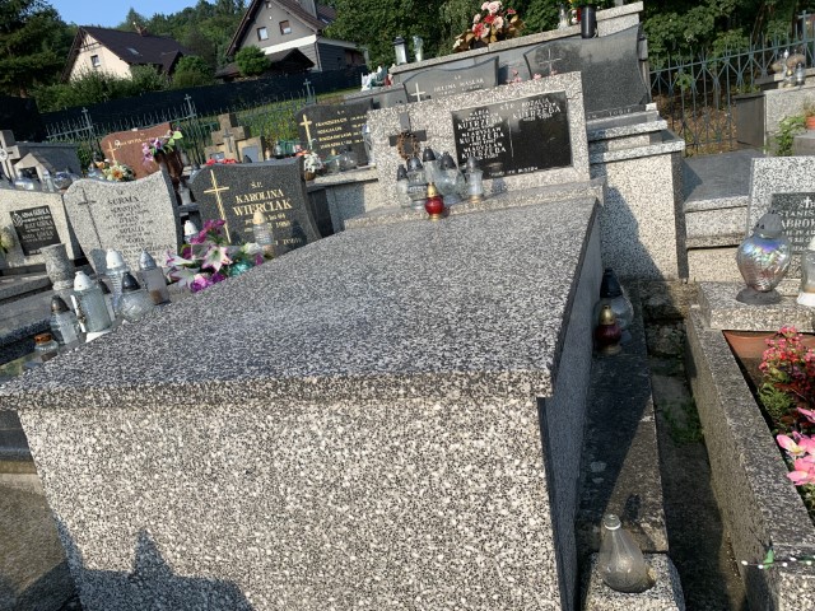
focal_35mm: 26
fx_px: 612
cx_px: 408
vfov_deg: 53.1
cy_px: 306
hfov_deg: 67.3
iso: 25
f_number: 1.8
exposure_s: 1/1314
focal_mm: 4.25
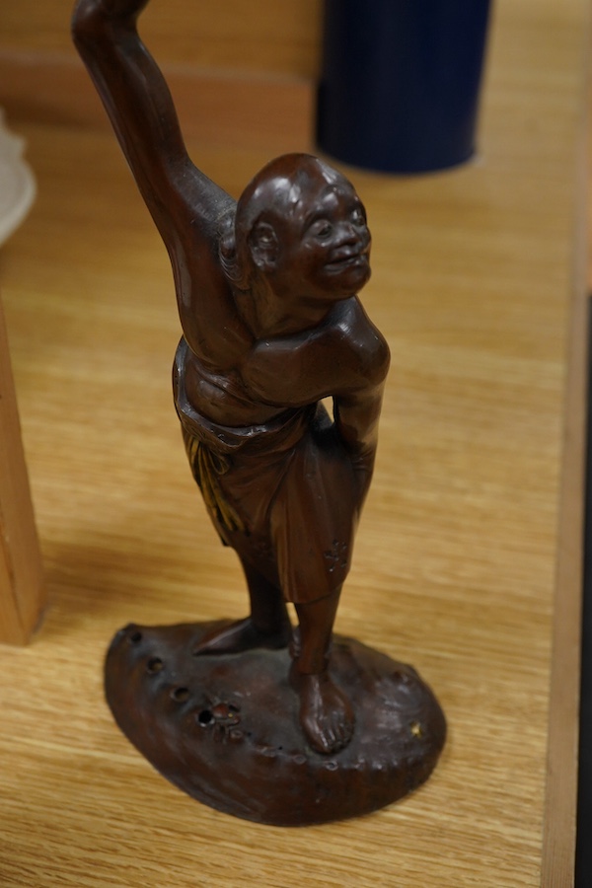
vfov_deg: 43.6
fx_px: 1110
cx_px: 296
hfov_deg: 29.9
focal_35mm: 45
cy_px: 444
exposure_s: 1/125
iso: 1250
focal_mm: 30
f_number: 9
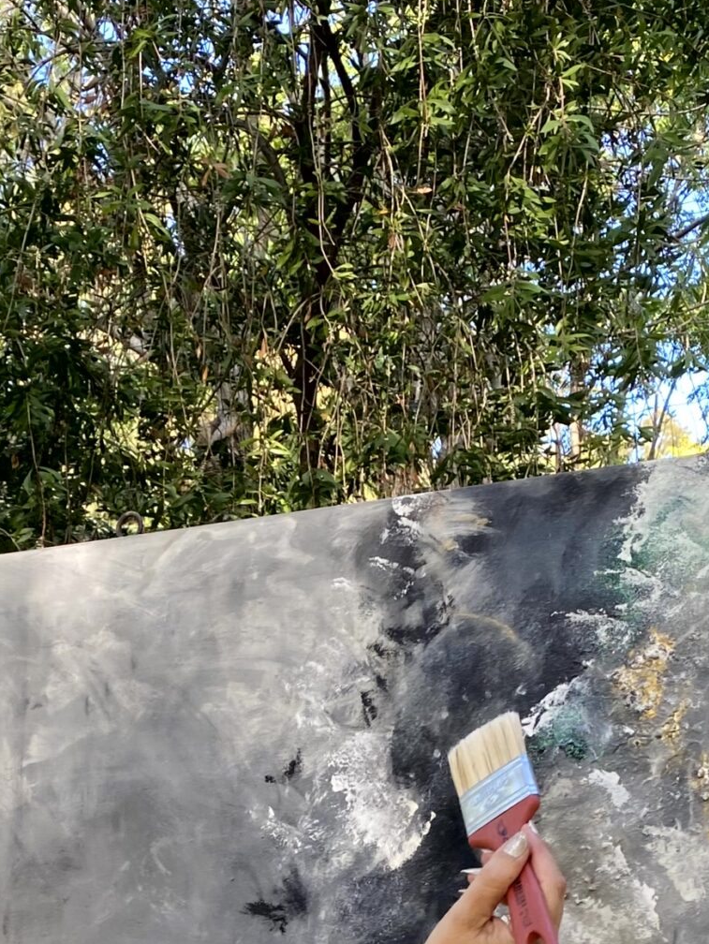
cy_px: 1065
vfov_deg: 26.8
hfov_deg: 22.1
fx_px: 1801
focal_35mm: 66
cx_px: 192
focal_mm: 4.25
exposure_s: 1/122
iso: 40
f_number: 1.8
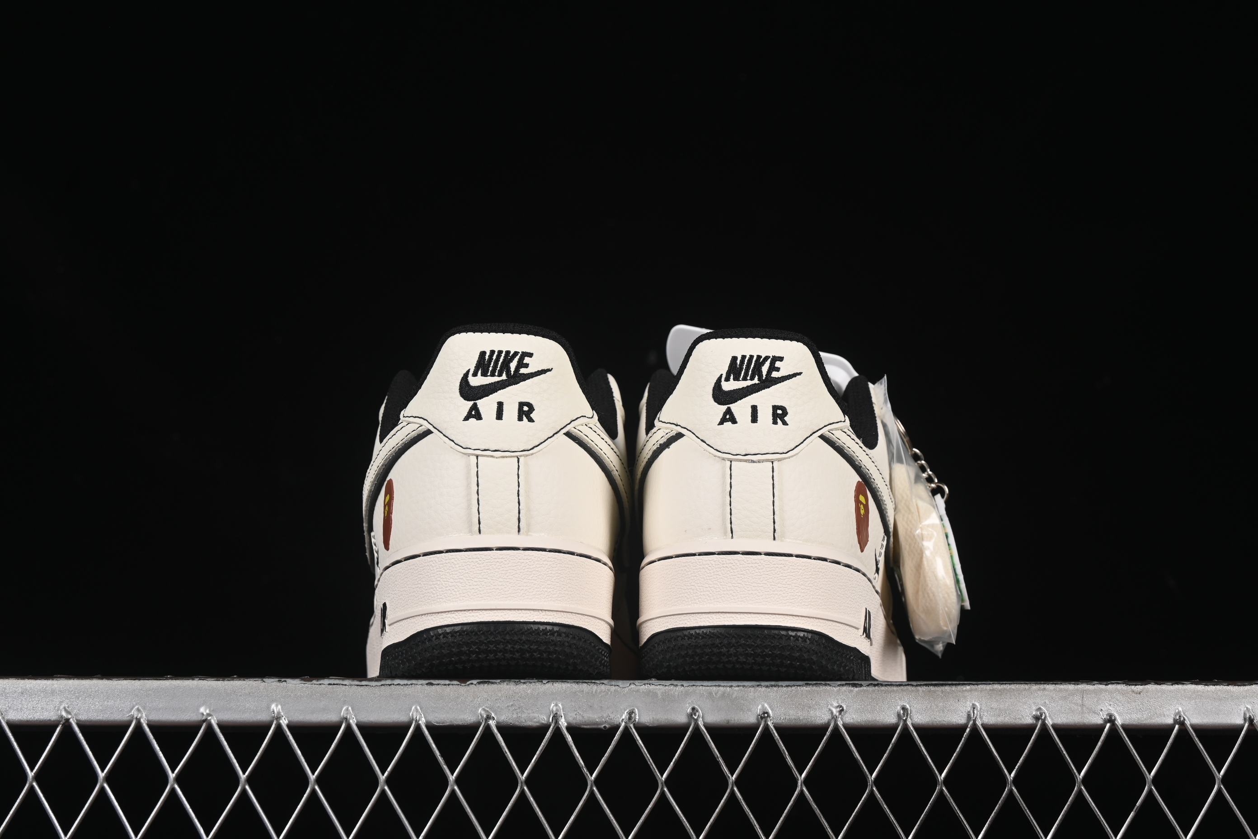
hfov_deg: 27.0
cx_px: 629
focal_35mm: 75
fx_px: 2621
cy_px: 420
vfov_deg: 18.2
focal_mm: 50
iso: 160
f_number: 8
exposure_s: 1/80
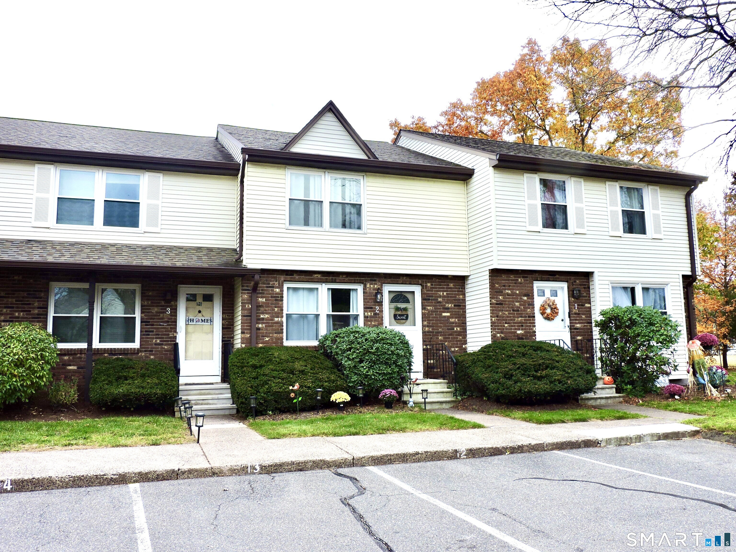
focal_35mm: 30
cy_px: 276
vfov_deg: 46.8
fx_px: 638
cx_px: 368
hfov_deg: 60.0
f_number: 3.1
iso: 100
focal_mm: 5.4
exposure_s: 1/400
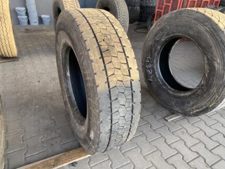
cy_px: 84
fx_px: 169
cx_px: 112
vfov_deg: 53.1
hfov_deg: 67.3
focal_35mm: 26
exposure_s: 1/121
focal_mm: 4.25
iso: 50
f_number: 1.8
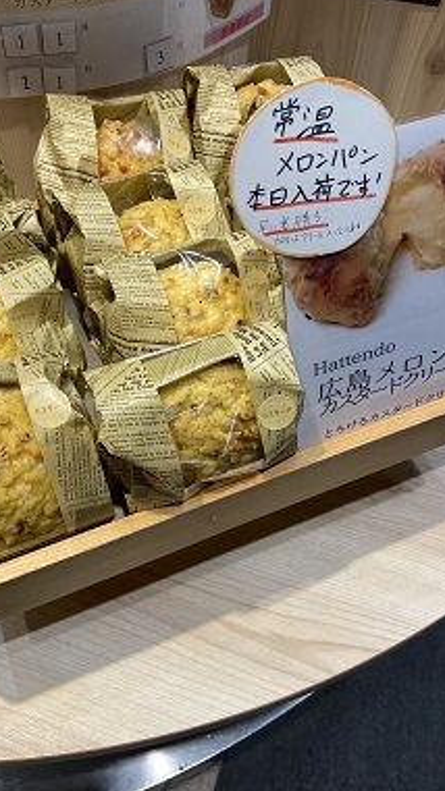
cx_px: 203
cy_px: 338
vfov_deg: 59.3
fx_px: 693
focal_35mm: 33
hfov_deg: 35.6
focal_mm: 4.25
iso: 50
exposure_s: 1/120
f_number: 1.8
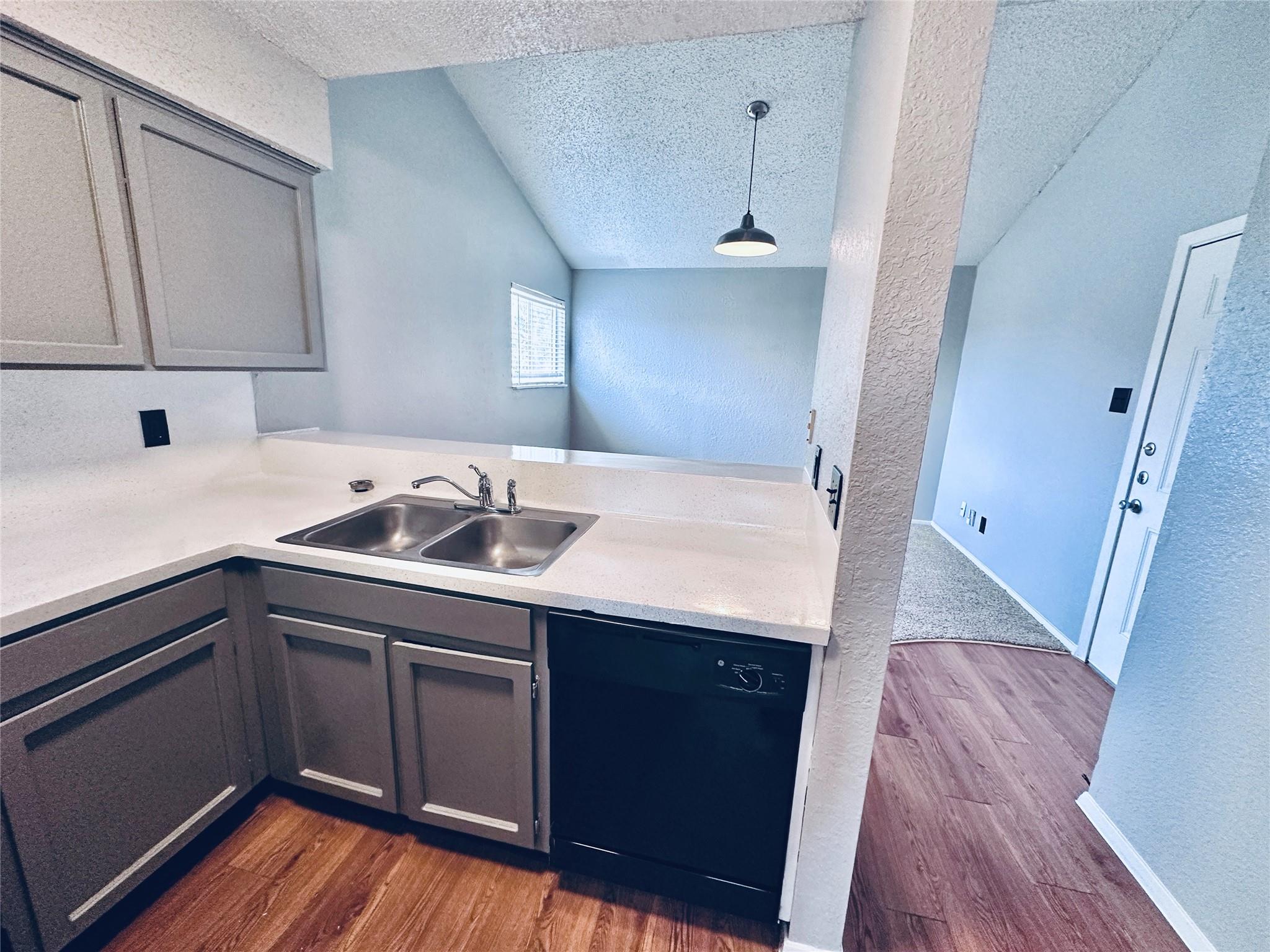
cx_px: 635
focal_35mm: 14
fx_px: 514
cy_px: 476
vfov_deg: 85.7
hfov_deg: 102.1
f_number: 2.2
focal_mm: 2.22
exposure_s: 1/120
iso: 250
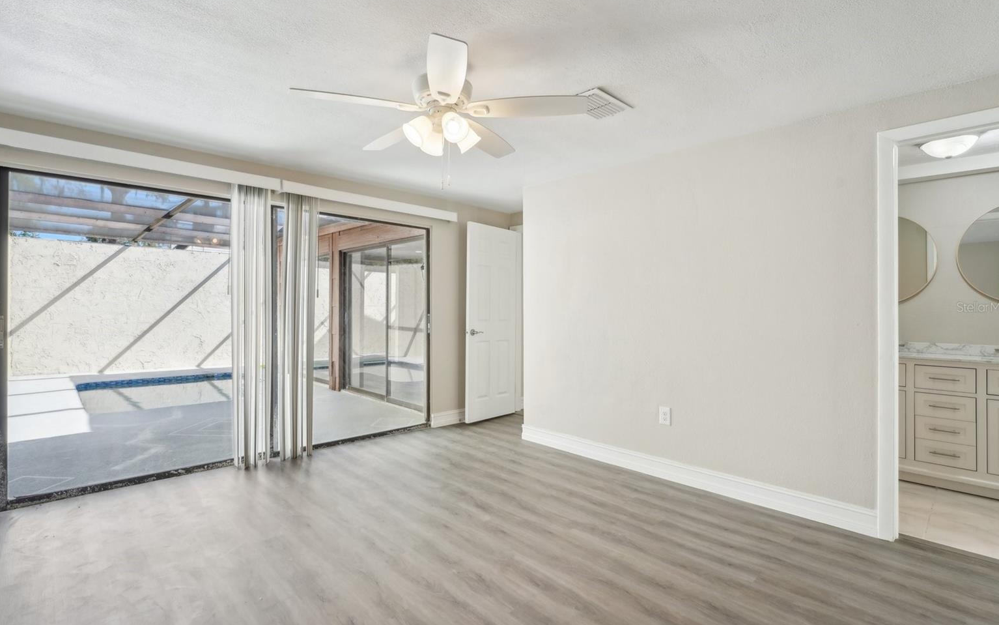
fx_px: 463
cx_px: 494
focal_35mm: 17
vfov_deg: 68.0
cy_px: 307
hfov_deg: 94.4
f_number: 8
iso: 200
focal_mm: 16
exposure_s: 1/40
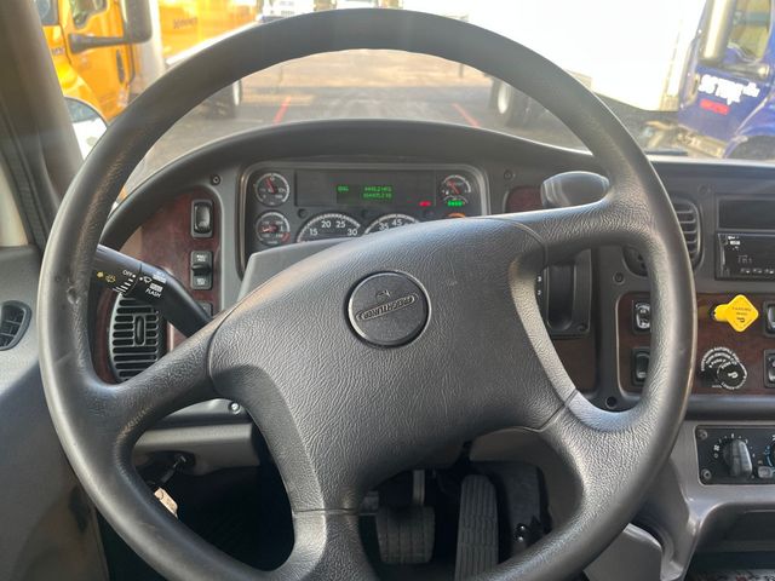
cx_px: 388
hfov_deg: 67.3
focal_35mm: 26
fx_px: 582
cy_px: 290
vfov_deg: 53.1
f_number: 1.6
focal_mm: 5.1
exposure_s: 1/121
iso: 80
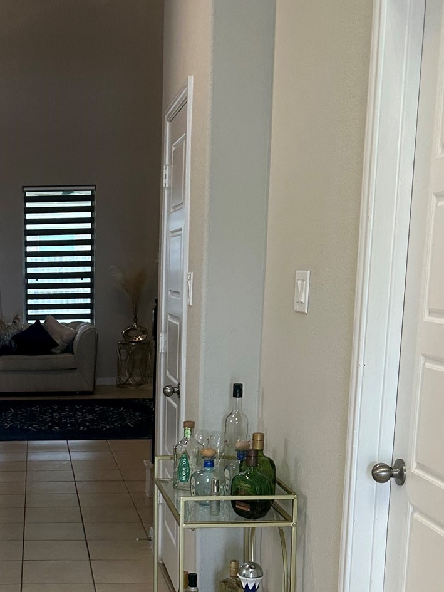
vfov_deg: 35.9
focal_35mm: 52
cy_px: 447
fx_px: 889
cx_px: 22
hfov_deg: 26.8
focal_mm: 6.86
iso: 160
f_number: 1.78
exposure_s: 1/120
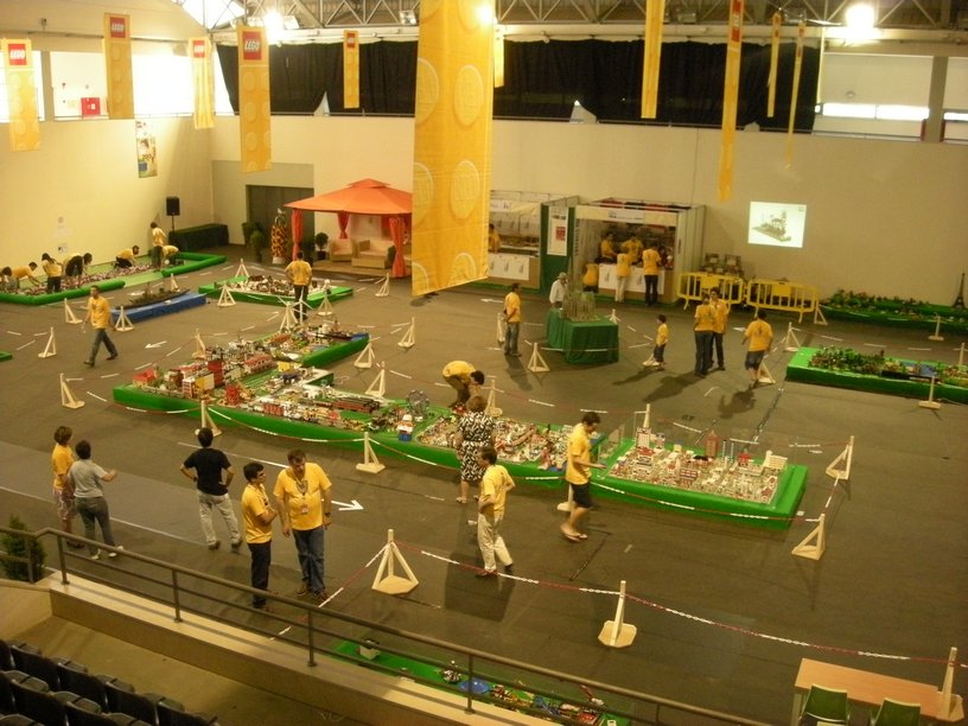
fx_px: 979
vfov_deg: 40.7
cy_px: 363
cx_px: 484
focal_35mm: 35
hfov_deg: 52.6
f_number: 2.8
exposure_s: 1/49.3
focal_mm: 5.7
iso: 400
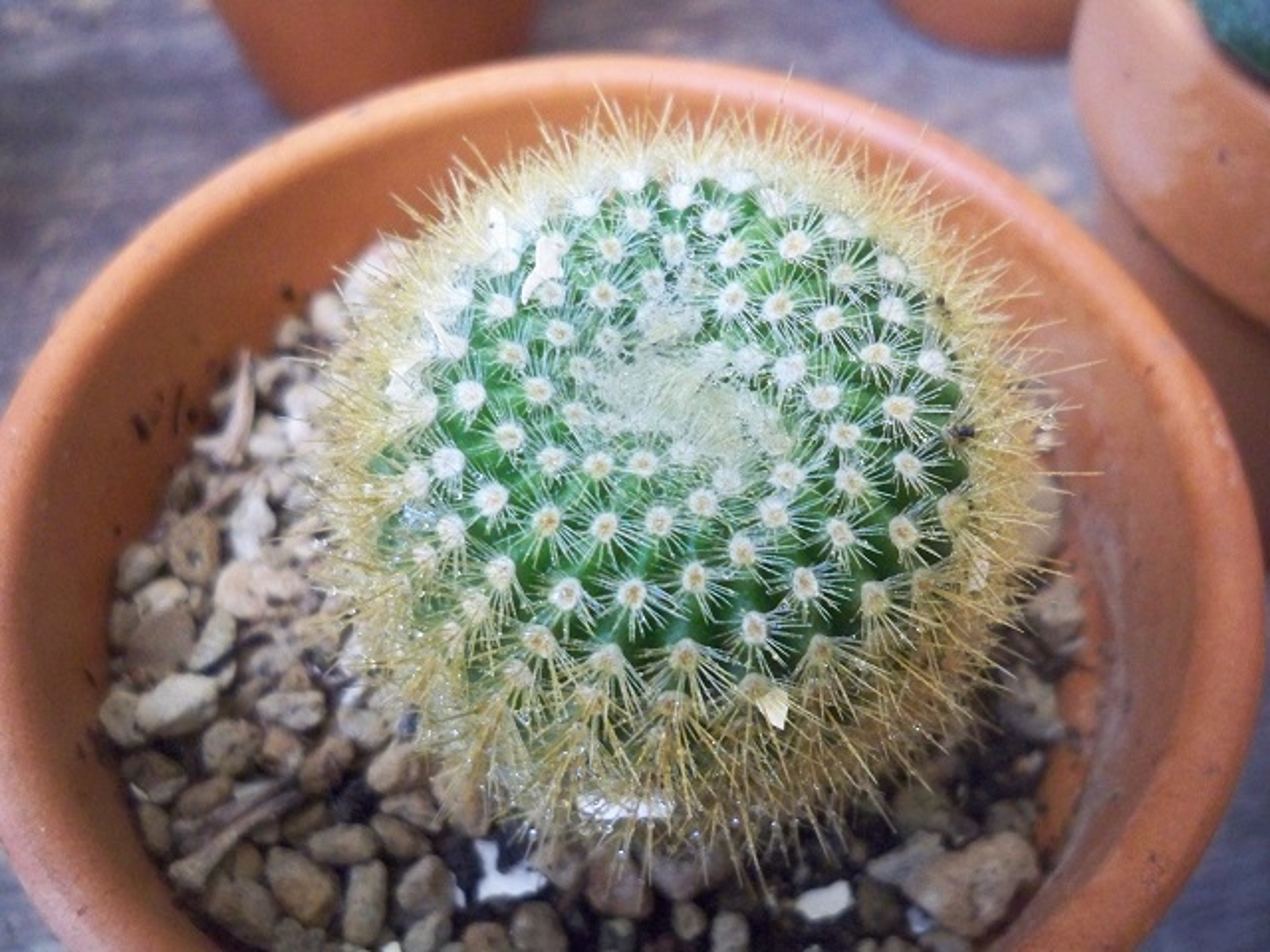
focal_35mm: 35
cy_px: 476
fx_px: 1284
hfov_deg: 52.6
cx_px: 635
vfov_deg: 40.7
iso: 800
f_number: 3.1
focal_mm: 6.3
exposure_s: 1/60
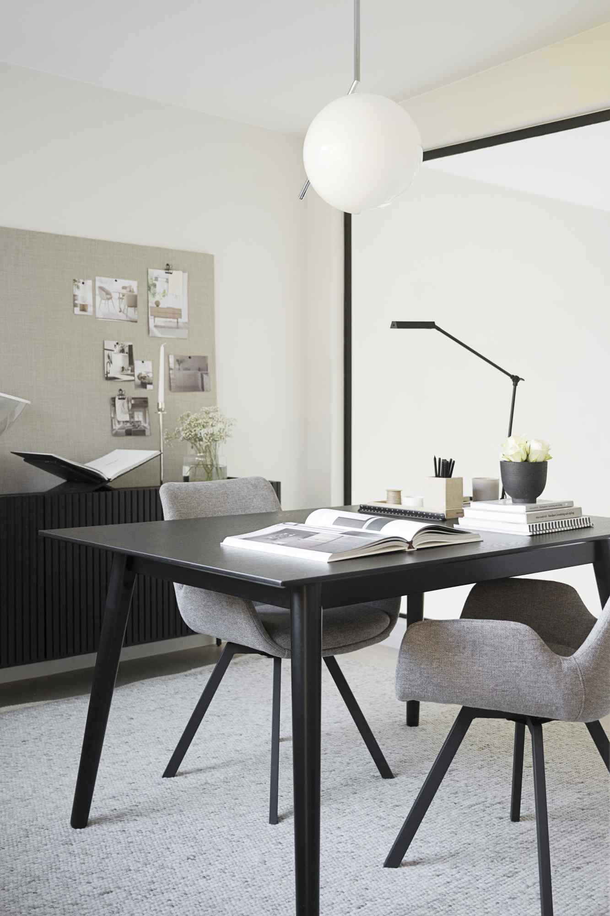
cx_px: 305
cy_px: 458
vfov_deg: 49.6
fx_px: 991
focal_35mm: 39
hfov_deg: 34.2
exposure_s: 1/80
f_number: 4
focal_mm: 39
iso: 1600
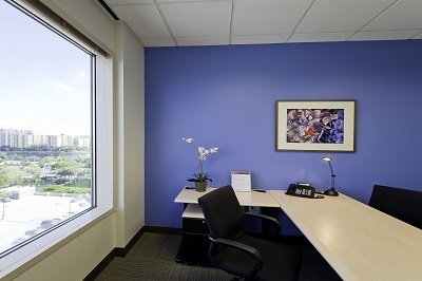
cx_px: 211
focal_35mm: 16
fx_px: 187
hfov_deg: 96.8
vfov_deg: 73.6
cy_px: 140
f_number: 3.2
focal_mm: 16
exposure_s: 1/125
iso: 200
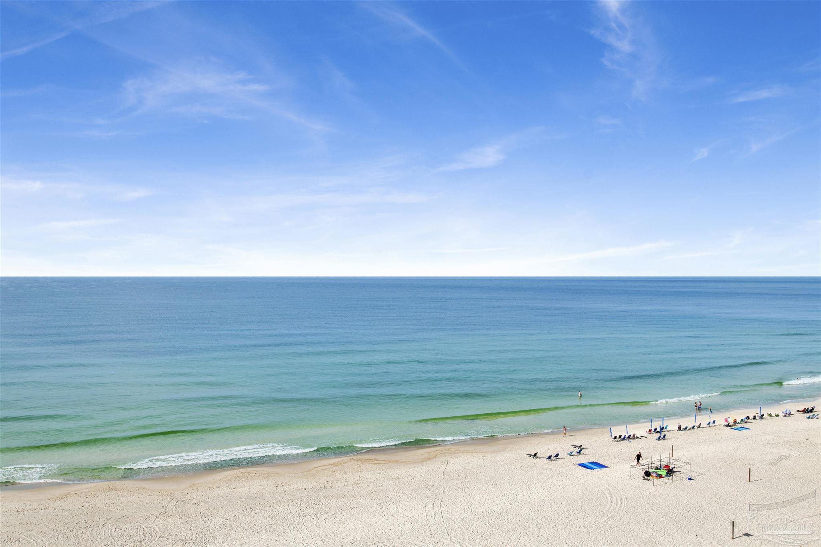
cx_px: 410
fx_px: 661
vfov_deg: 45.0
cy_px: 274
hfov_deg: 63.7
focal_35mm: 29
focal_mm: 29
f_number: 11
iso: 200
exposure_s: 1/800
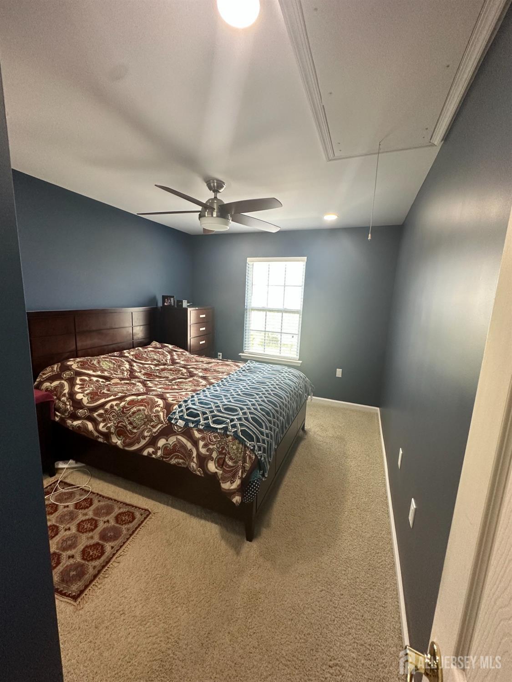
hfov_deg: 85.7
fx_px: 276
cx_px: 256
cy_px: 341
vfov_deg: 102.1
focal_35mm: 14
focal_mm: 2.22
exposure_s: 1/120
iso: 250
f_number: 2.2
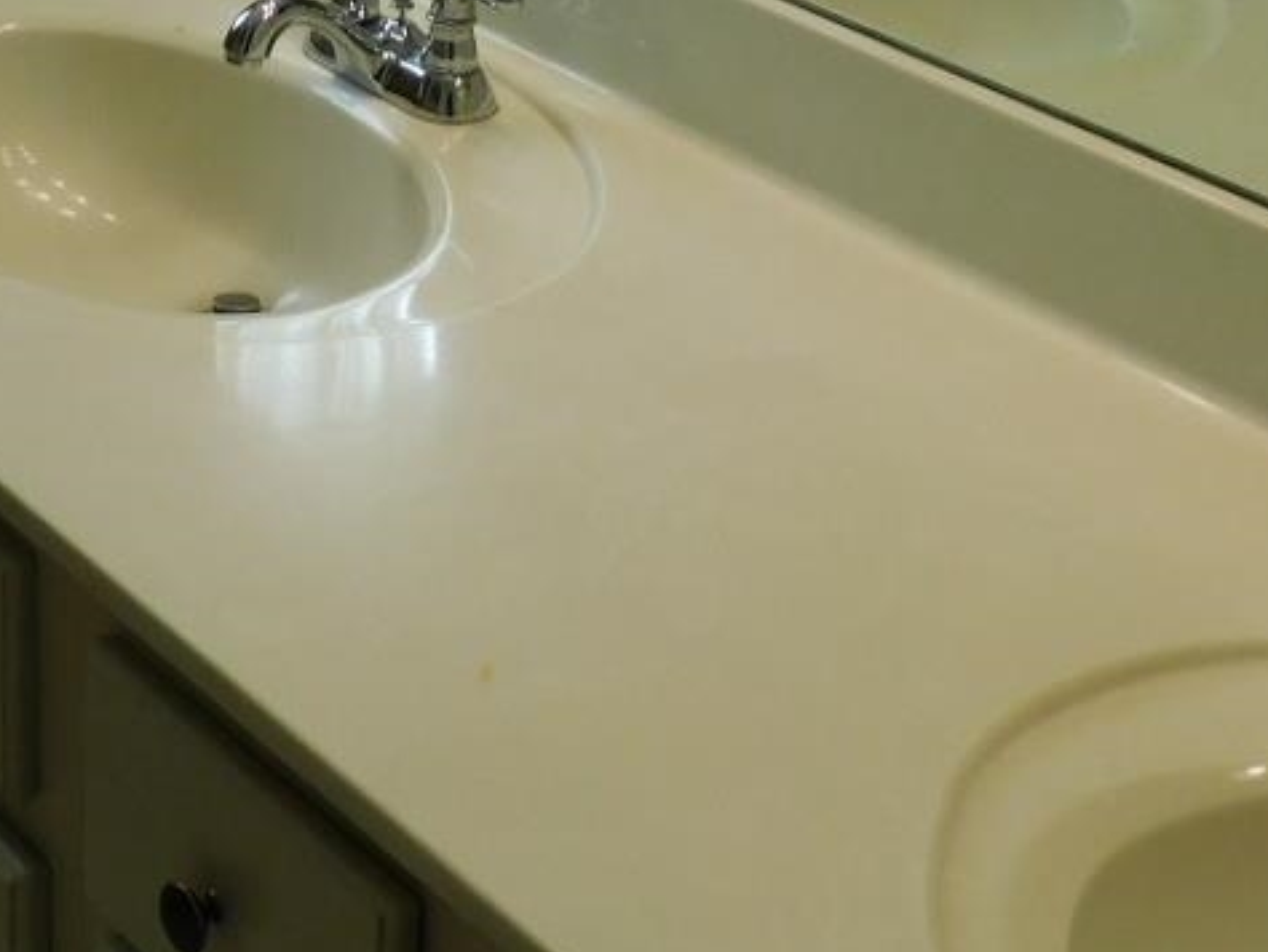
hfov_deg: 23.9
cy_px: -195
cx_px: 324
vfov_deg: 17.4
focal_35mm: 81
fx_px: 2969
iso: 125
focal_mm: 4.3
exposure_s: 1/80
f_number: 3.3
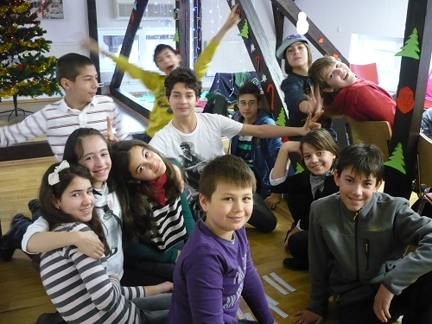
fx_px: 437
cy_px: 162
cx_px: 216
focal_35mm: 35
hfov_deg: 52.6
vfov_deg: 40.7
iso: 320
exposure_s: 1/8
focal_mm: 5.8
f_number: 2.8
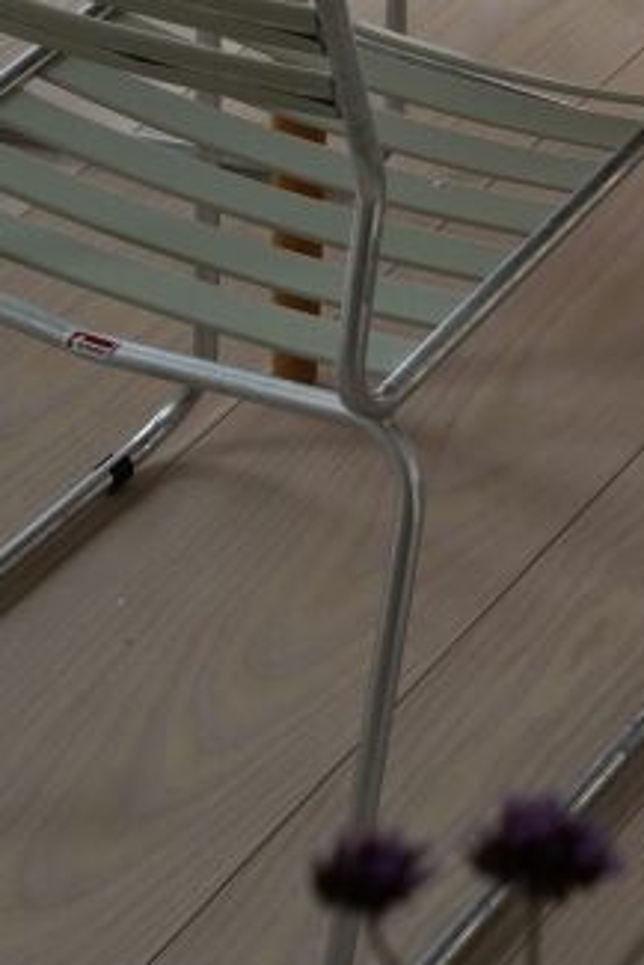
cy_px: -600
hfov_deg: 7.9
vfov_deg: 11.4
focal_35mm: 170
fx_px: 4566
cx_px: 969
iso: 640
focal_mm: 50.4
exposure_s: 1/320
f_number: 7.1
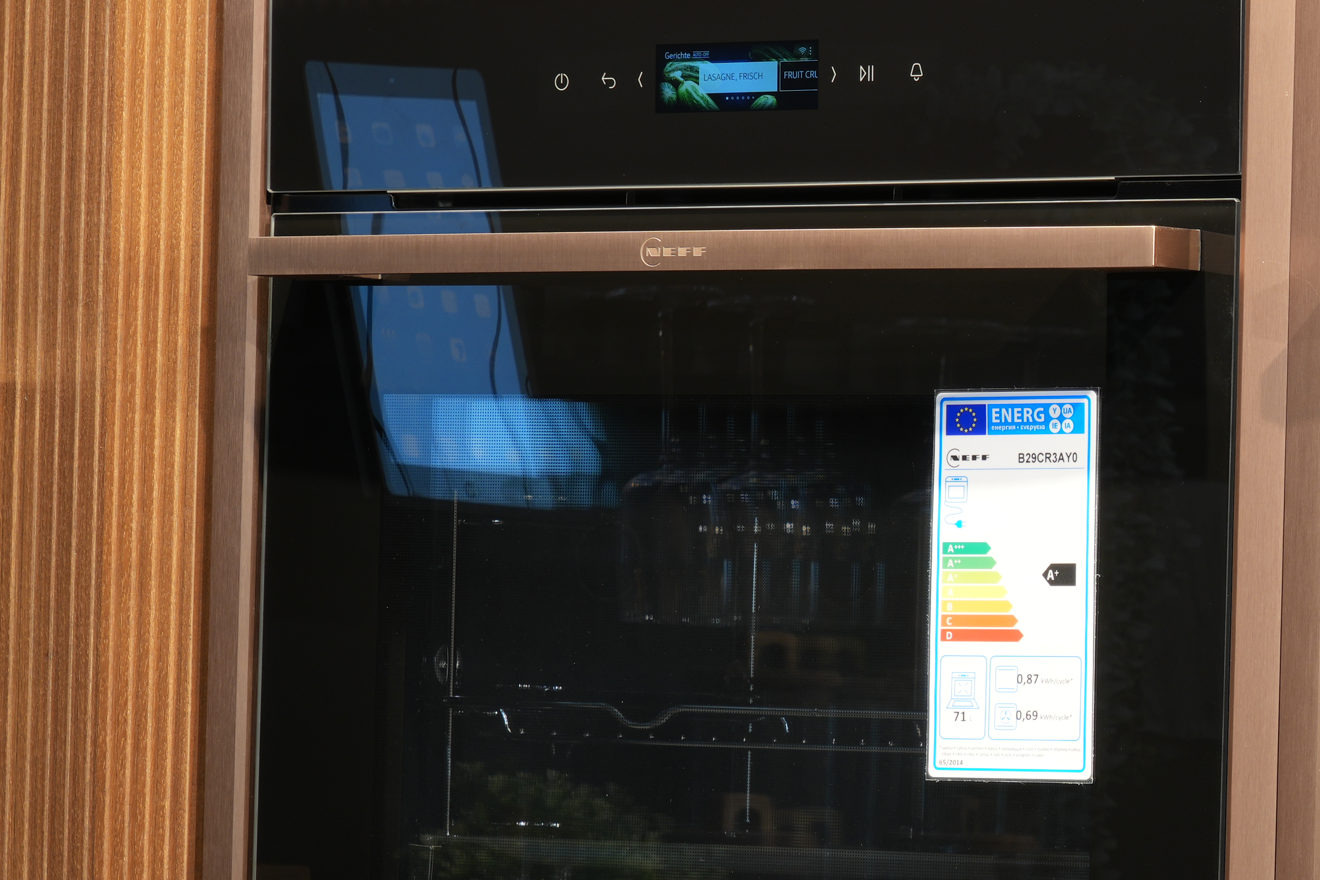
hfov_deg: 11.2
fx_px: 6636
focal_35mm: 181
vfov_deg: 7.6
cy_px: 614
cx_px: 1520
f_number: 10
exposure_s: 1
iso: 100
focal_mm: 67
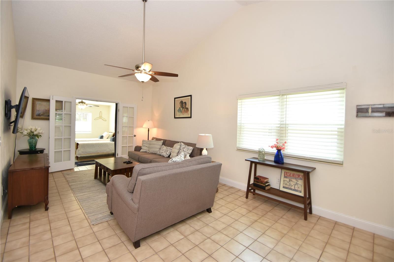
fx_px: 164
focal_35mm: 15
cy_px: 131
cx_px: 197
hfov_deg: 100.4
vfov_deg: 77.3
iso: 200
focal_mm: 10
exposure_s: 1/60
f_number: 4
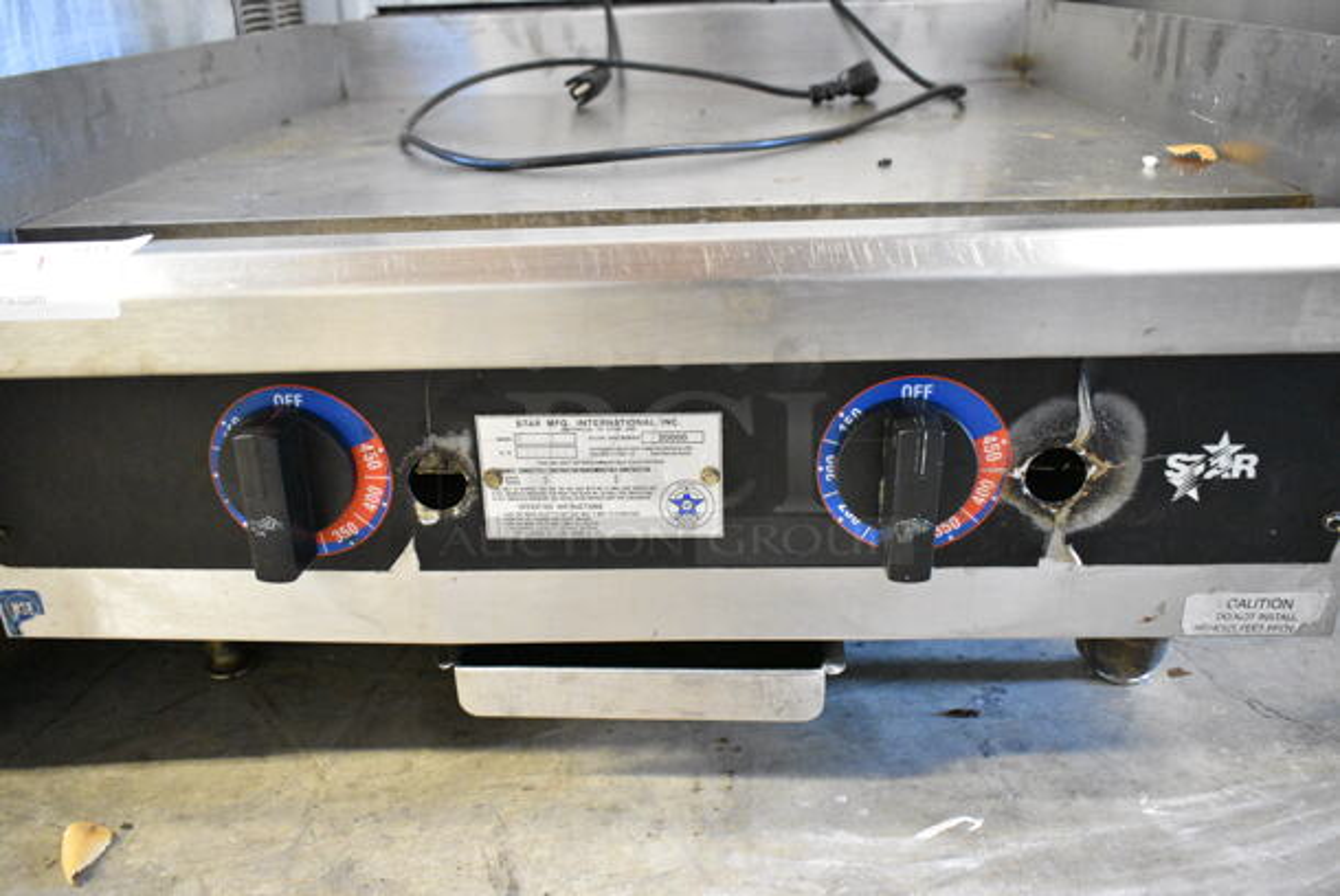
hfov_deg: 61.9
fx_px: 1118
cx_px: 670
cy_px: 448
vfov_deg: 43.7
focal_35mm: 30
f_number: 4.5
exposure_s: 1/80
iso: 6400
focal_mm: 20
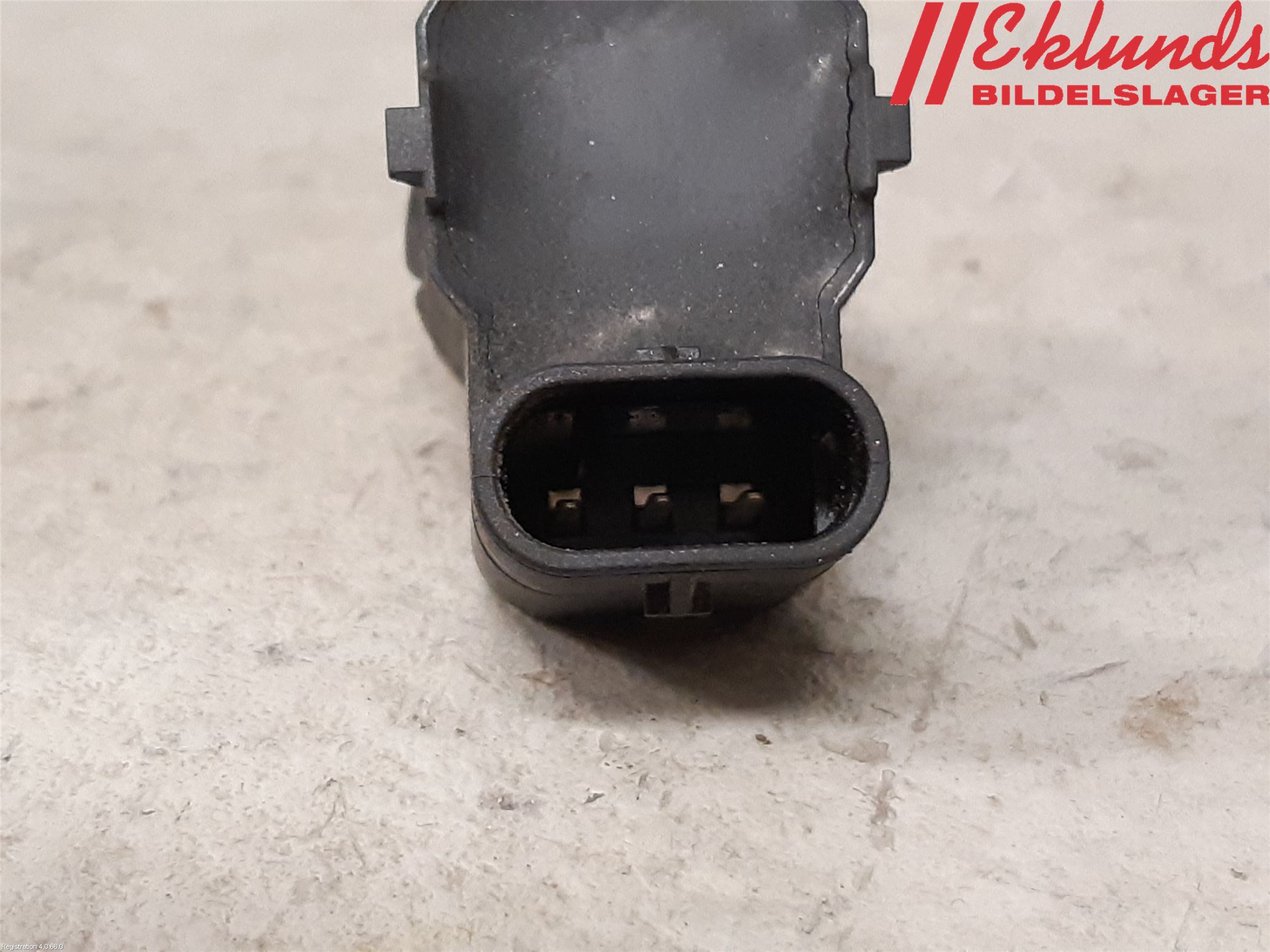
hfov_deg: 67.3
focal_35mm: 26
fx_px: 954
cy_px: 476
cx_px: 635
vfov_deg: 53.1
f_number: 1.7
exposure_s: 1/50
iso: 320
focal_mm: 3.93
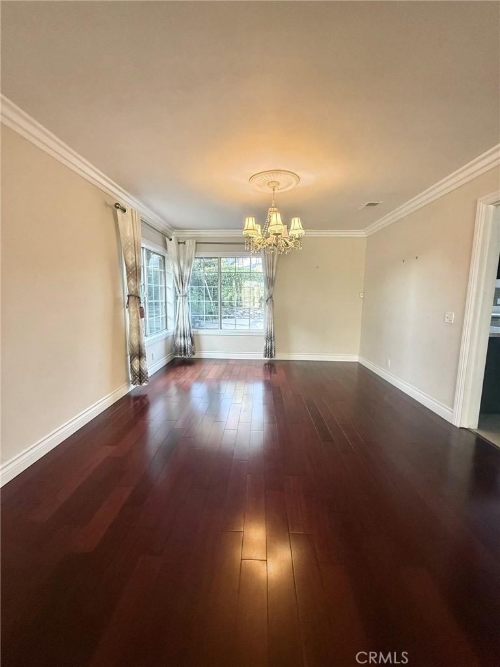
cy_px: 334
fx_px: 270
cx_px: 250
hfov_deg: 85.7
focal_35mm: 14
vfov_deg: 102.1
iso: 200
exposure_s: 1/120
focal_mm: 2.22
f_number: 2.2
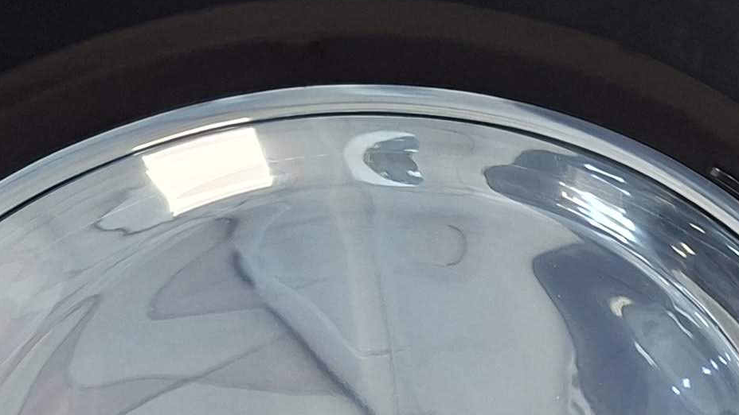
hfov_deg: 16.9
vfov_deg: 10.8
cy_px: 634
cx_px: 1260
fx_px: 2116
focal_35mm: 108
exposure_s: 1/33
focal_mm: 5.54
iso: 320
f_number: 1.8
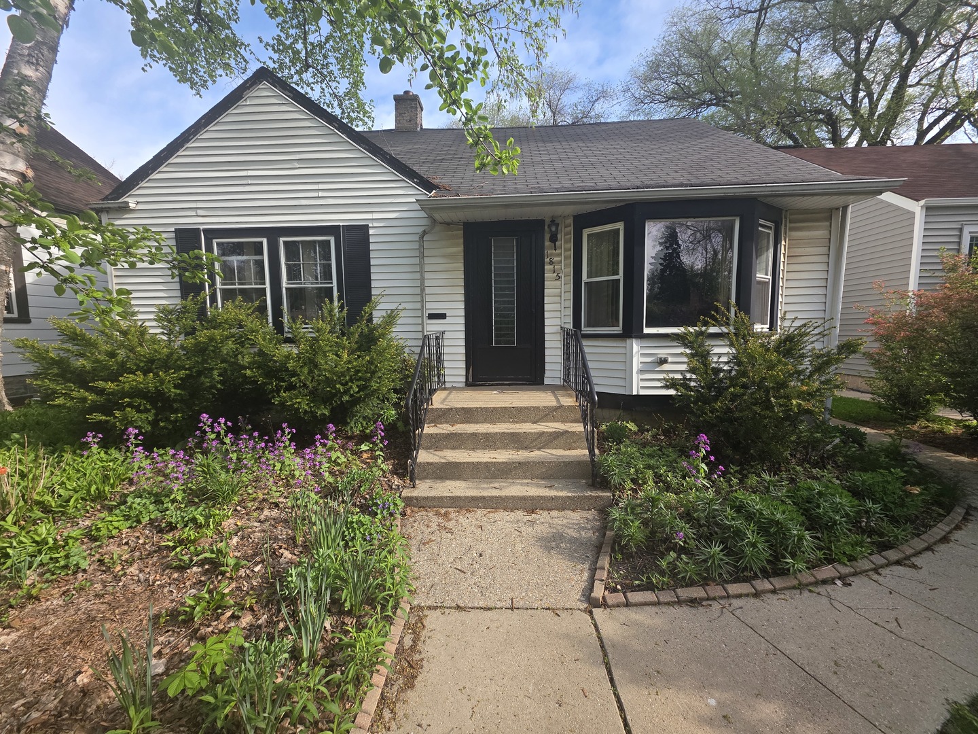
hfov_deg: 106.2
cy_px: 367
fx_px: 367
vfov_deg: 89.9
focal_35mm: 13
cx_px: 489
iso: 125
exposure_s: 1/2000
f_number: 1.9
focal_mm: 2.2
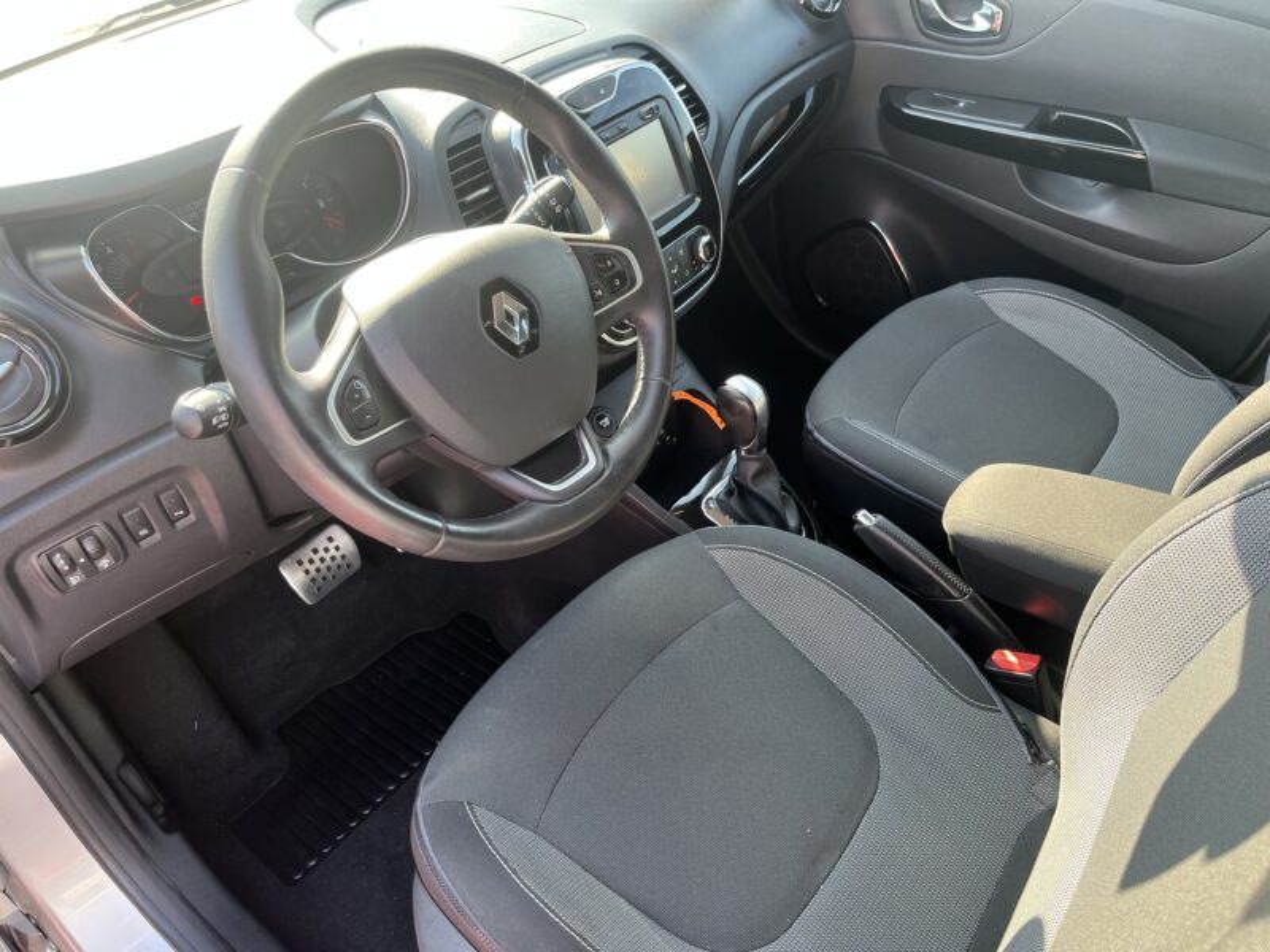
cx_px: 635
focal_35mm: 26
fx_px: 954
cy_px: 476
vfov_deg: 53.1
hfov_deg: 67.3
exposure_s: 1/121
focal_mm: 5.1
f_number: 1.6
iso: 80
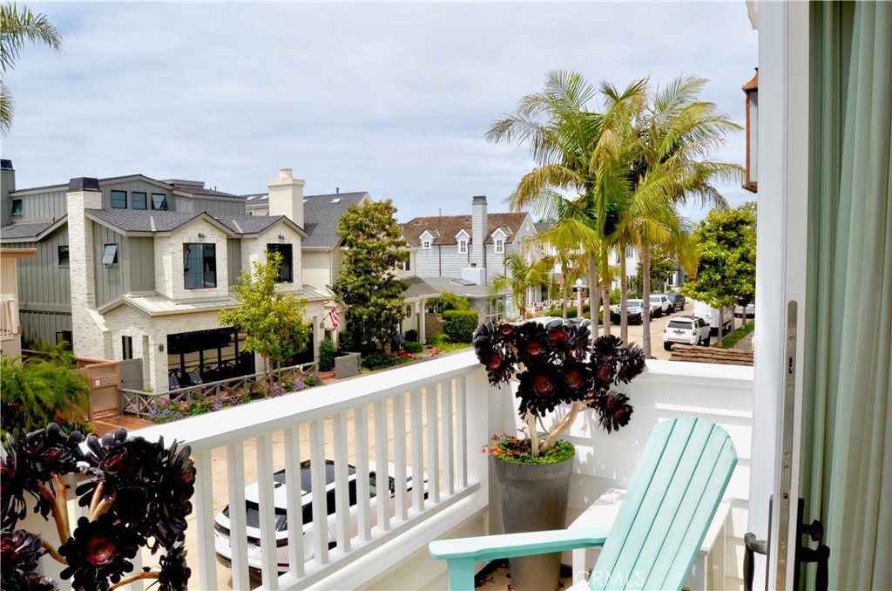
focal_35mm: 27
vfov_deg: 47.7
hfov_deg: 67.5
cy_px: 296
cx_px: 446
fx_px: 668
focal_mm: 18
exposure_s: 1/1000
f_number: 16
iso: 800
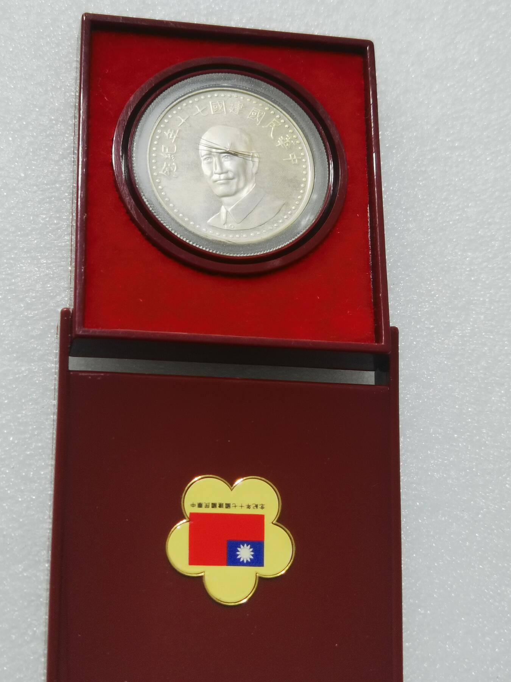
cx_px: 256
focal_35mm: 55
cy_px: 341
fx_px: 1083
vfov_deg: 34.9
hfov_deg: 26.6
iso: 80
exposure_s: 1/100
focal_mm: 6.67
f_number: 1.9
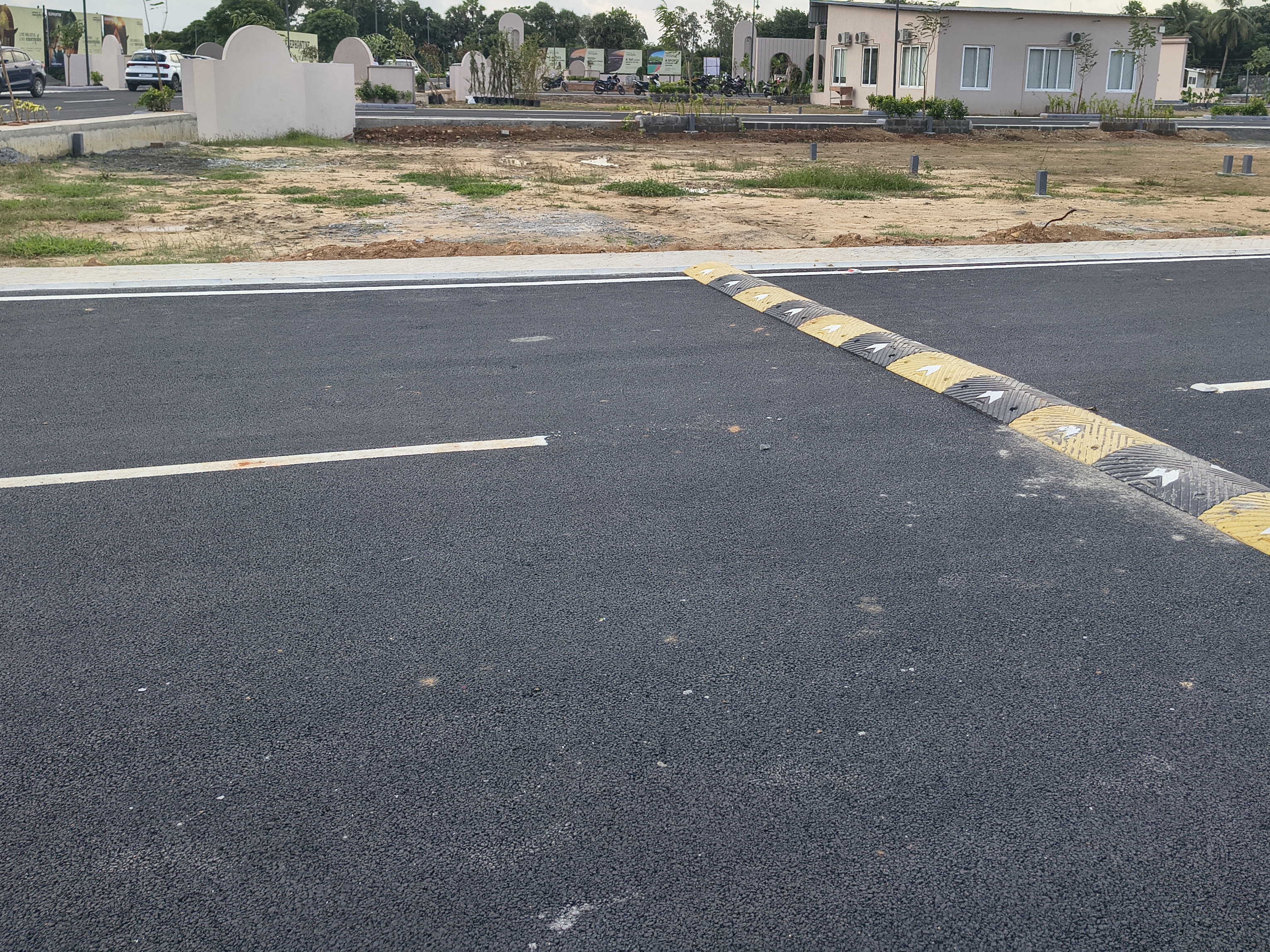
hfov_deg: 56.7
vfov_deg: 43.6
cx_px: 689
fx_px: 1174
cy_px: 330
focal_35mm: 32
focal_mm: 5.56
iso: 100
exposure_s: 1/635
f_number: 1.8
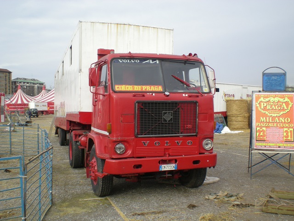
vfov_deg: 37.7
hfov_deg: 49.0
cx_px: 147
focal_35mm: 38
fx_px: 323
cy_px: 110
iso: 50
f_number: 4.6
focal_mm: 6.3
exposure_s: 1/141
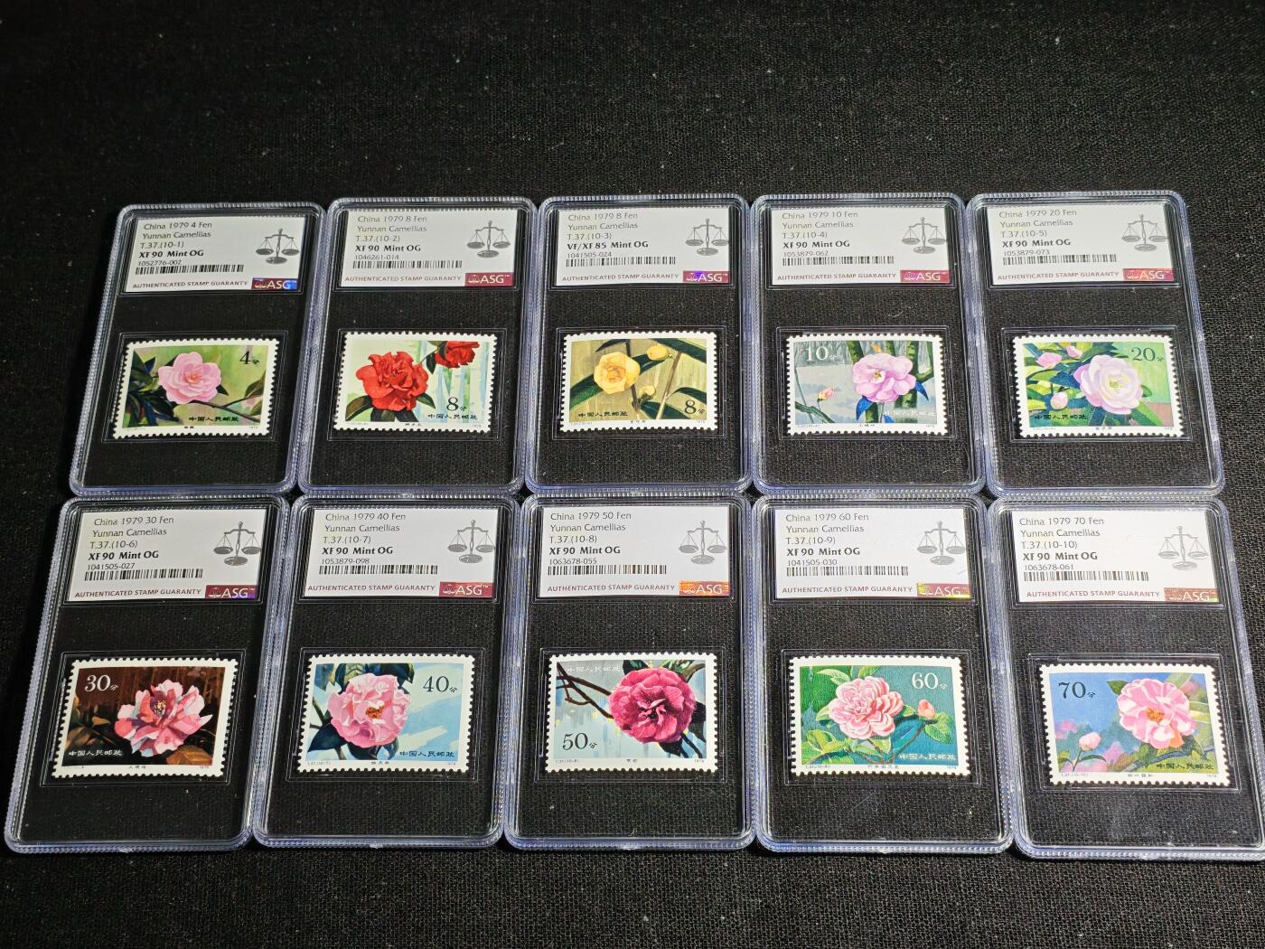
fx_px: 2010
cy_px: 474
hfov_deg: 34.9
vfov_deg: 26.6
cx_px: 632
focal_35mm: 55
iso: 50
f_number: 1.5
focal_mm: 4.94
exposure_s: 1/376
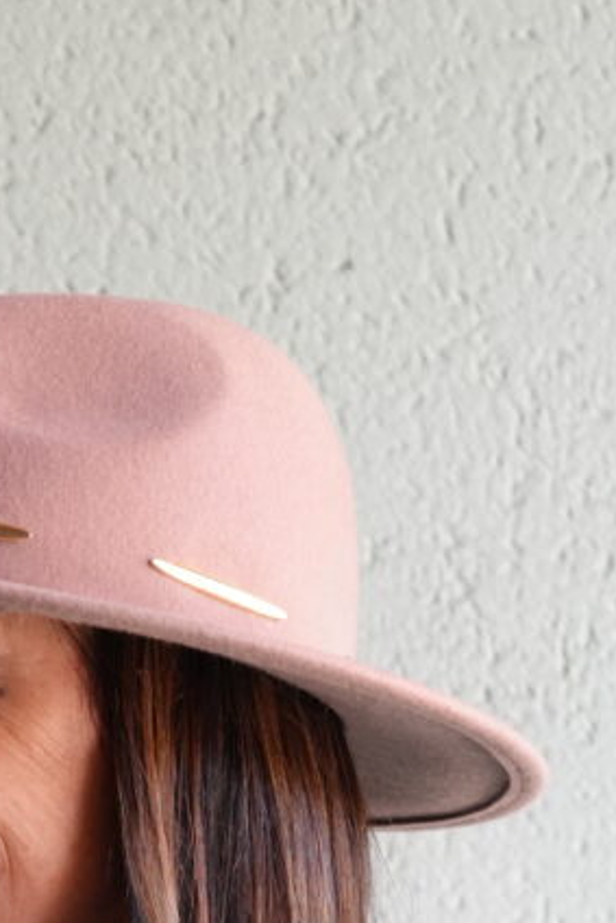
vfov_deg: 8.1
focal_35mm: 250
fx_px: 6411
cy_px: 1419
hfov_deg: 5.5
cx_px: -131
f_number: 4
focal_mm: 69
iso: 1000
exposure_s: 1/160
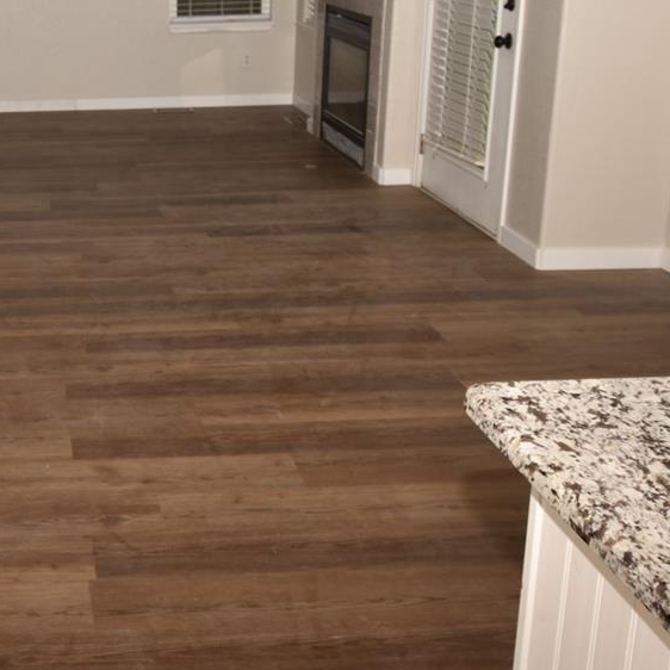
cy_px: 176
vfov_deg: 35.2
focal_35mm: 47
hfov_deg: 33.2
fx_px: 1034
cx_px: 13
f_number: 5
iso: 100
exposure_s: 1/60
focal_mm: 13
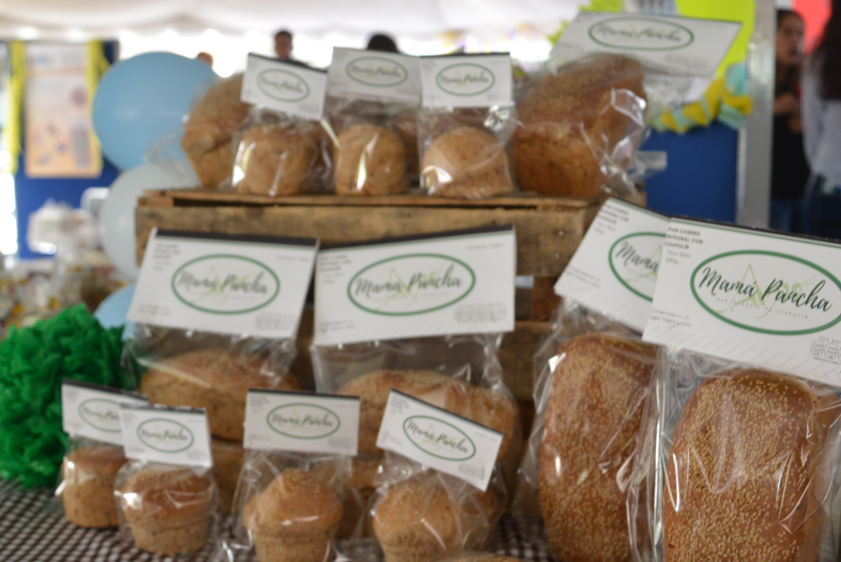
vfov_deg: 29.2
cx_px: 452
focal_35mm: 46
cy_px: 313
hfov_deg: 42.7
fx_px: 1075
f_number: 4
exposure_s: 1/60
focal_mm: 24
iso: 400
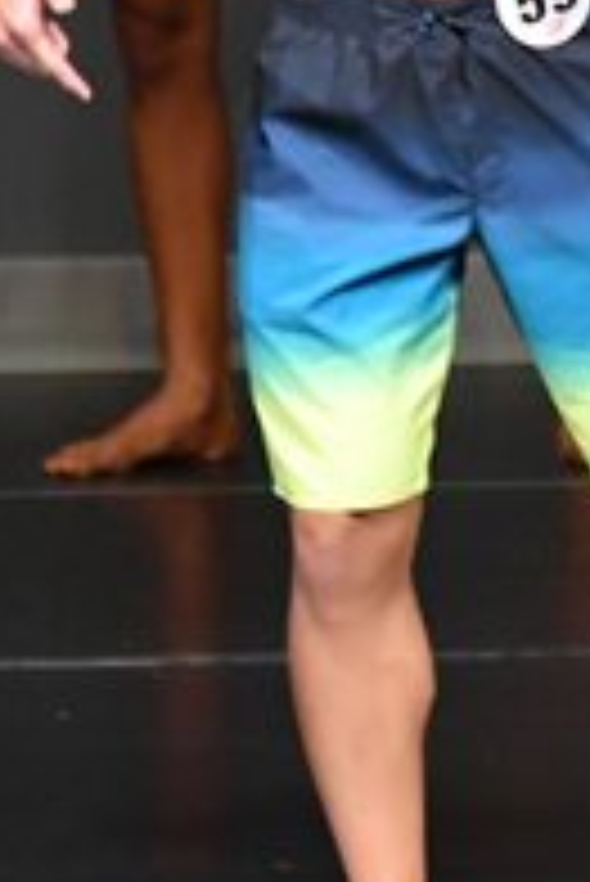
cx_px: 709
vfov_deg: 1.7
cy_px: 90
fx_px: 30550
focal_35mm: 1245
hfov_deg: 1.1
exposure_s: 1/400
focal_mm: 210
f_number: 5.6
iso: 4000
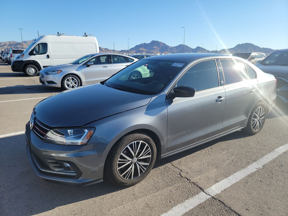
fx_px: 200
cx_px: 144
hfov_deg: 71.6
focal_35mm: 24
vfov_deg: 56.8
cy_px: 108
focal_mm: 6.7
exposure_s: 1/607
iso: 50
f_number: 1.8
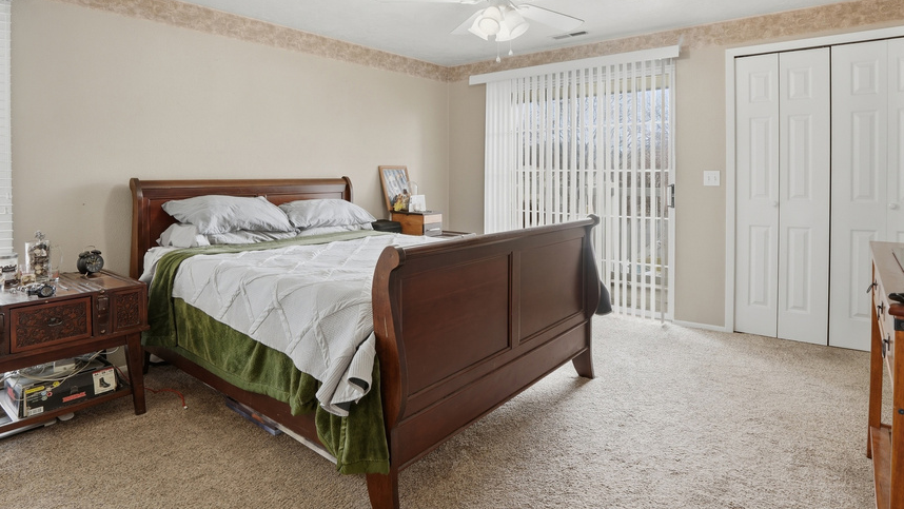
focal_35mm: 20
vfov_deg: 55.1
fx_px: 479
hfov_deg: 86.4
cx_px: 488
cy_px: 185
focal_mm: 16
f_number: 9
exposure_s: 1/125
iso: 250
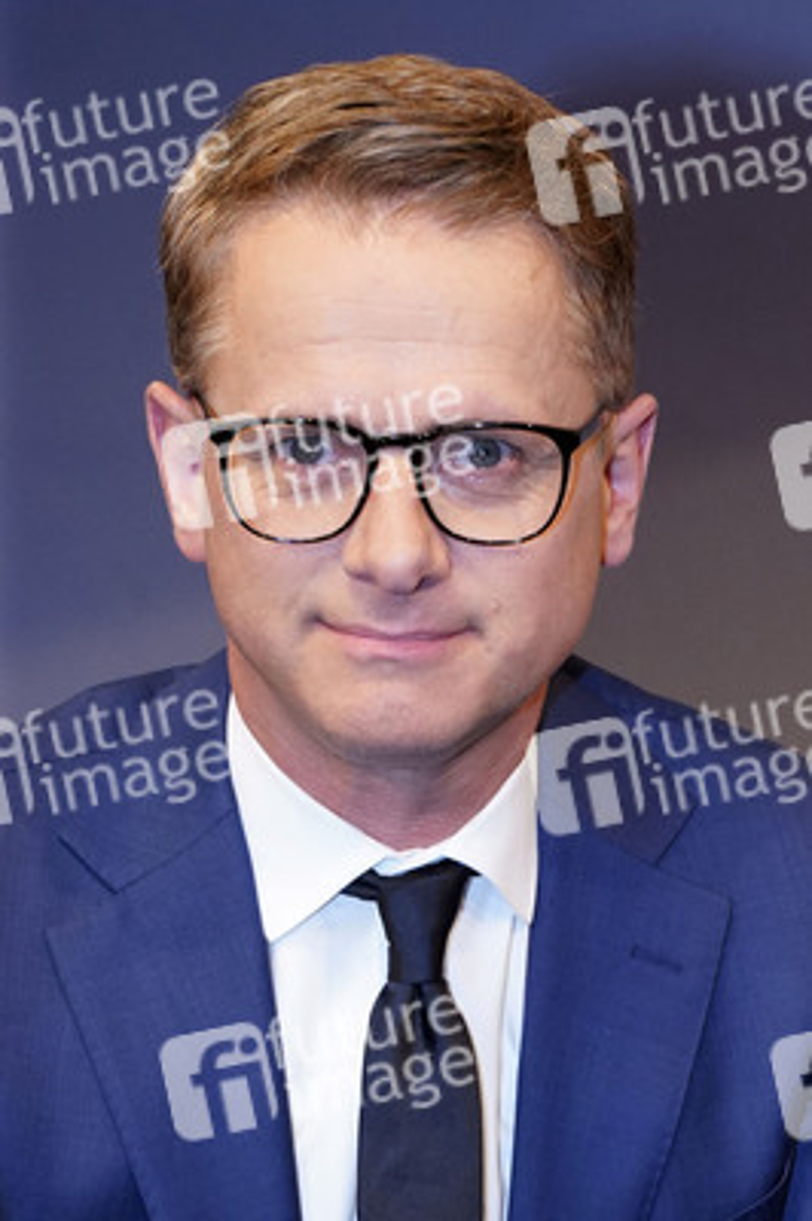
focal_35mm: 53
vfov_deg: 37.5
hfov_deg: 25.5
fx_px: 1796
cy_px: 610
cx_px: 406
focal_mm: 53
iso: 2000
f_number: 5.6
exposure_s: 1/125
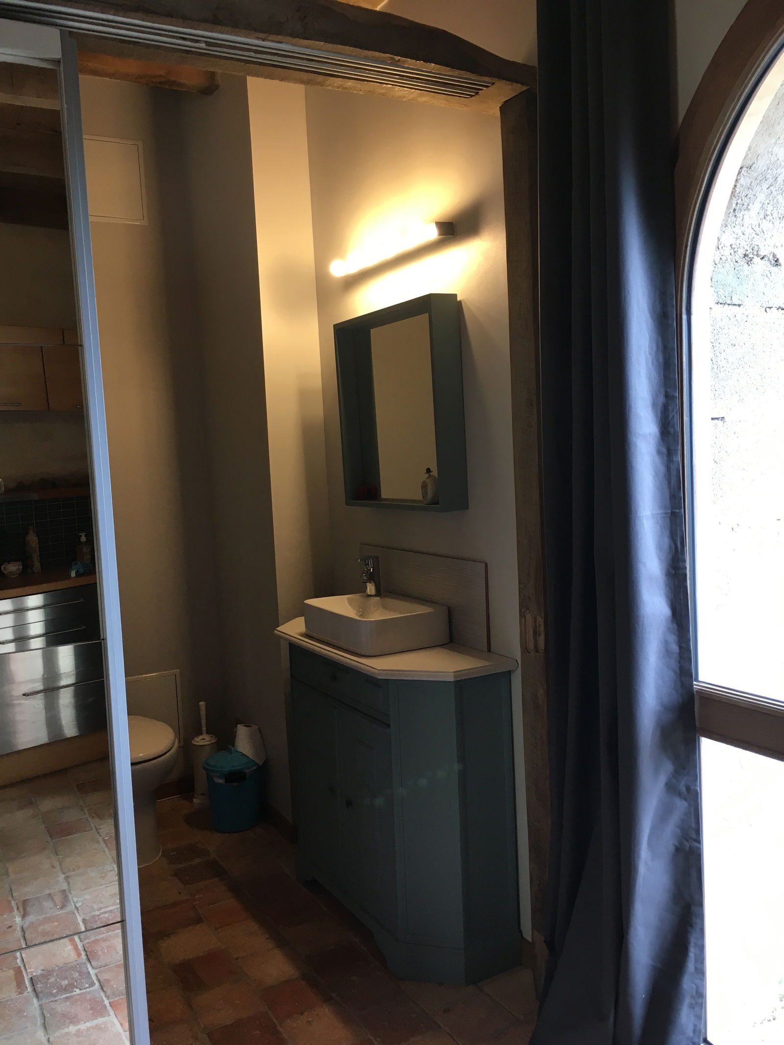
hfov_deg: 48.2
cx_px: 392
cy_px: 522
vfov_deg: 61.7
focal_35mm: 29
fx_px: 876
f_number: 2.2
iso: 40
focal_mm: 4.15
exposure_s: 1/33
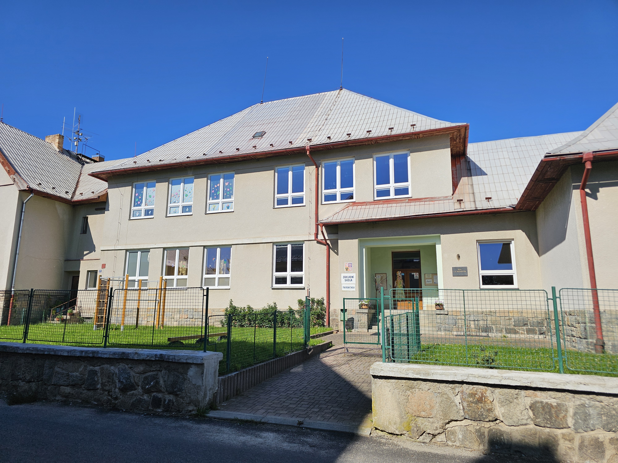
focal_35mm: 23
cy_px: 232
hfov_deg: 73.9
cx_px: 309
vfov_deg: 58.9
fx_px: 411
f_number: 1.7
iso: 12
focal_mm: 6.3
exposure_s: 1/1550
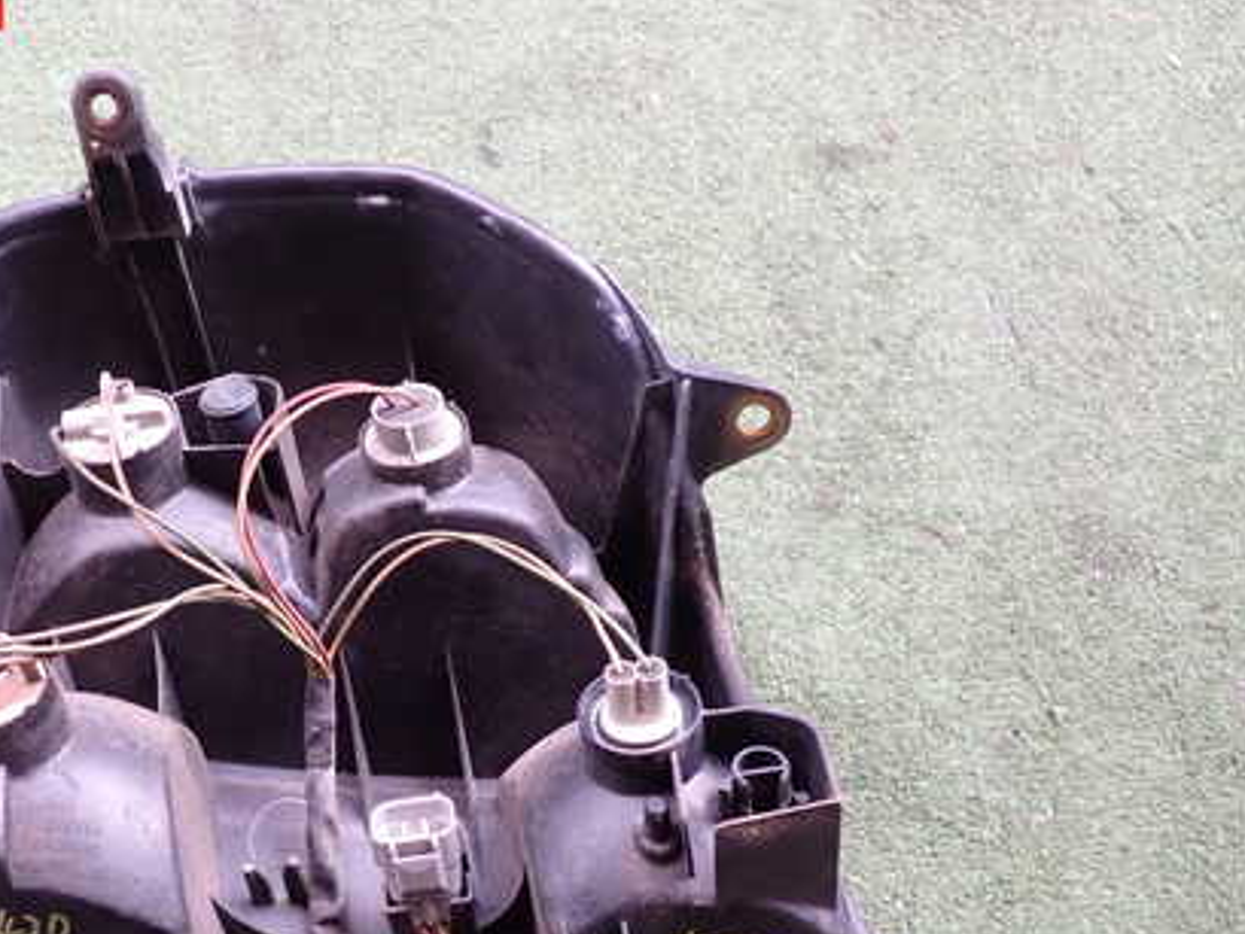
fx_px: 1583
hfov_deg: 42.1
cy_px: 657
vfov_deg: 32.5
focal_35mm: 44
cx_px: 365
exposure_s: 1/60
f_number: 2.3
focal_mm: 5.4
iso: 200
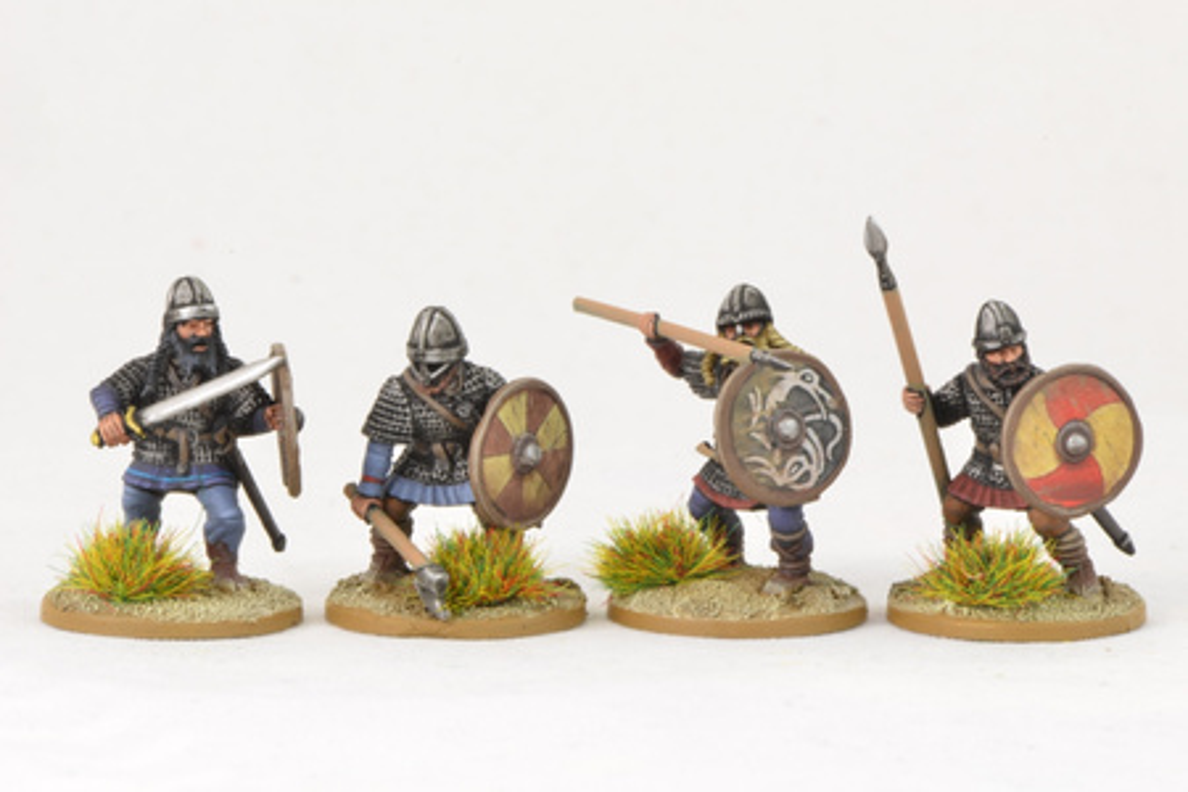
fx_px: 3465
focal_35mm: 105
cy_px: 396
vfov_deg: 13.0
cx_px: 594
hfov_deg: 19.5
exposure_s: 4
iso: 100
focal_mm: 105
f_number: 32
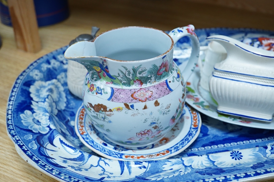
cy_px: 91
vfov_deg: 29.9
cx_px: 137
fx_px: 342
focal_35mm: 45
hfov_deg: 43.6
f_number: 8
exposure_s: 1/200
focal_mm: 30
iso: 2500
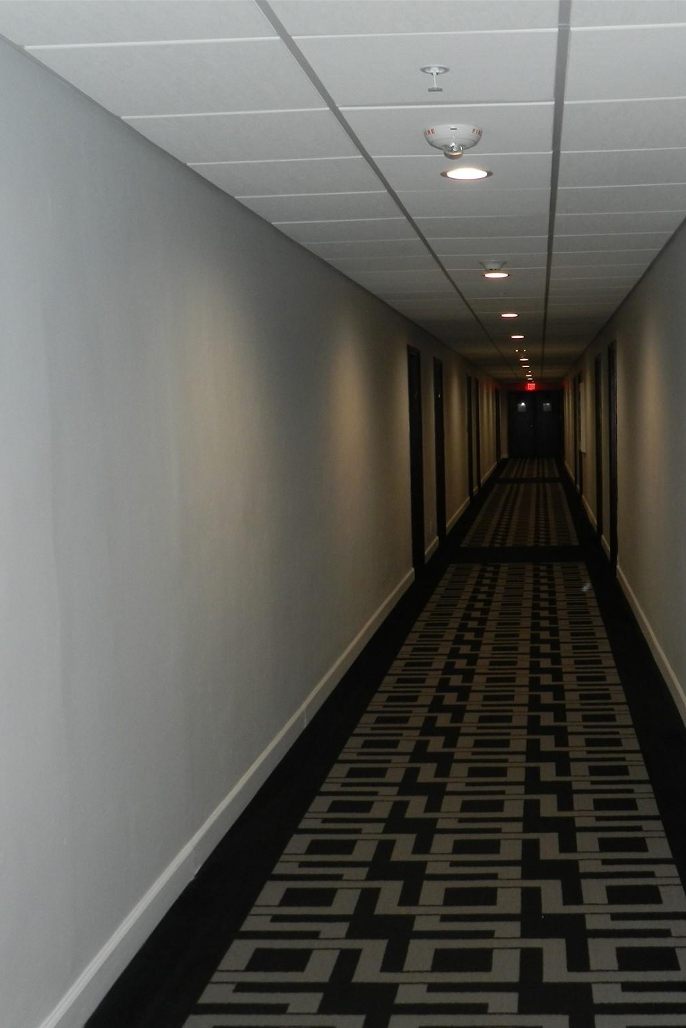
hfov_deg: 33.8
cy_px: 516
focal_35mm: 39
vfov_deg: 49.5
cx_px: 481
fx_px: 1114
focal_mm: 5
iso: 200
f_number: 3.6
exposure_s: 1/30
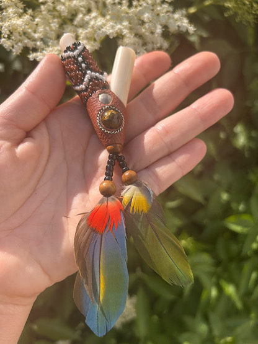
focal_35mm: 26
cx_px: 129
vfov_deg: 67.3
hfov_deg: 53.0
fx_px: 258
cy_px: 172
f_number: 1.5
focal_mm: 5.7
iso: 50
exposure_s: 1/2915
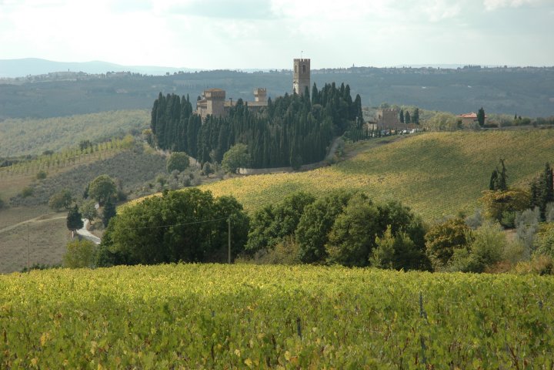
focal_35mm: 105
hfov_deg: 19.5
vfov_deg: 13.0
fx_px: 1616
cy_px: 185
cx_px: 277
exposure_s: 1/320
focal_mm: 70
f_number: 9
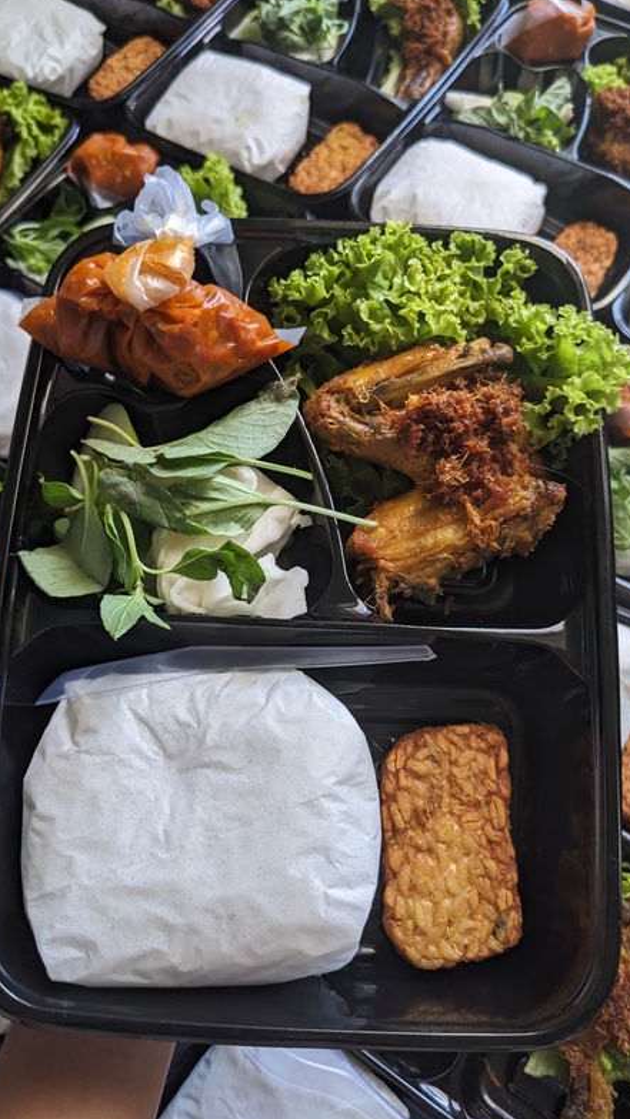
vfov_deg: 64.3
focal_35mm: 30
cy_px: 561
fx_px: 891
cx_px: 324
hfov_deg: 38.9
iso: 59
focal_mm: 4.38
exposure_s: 1/49.9
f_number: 1.73
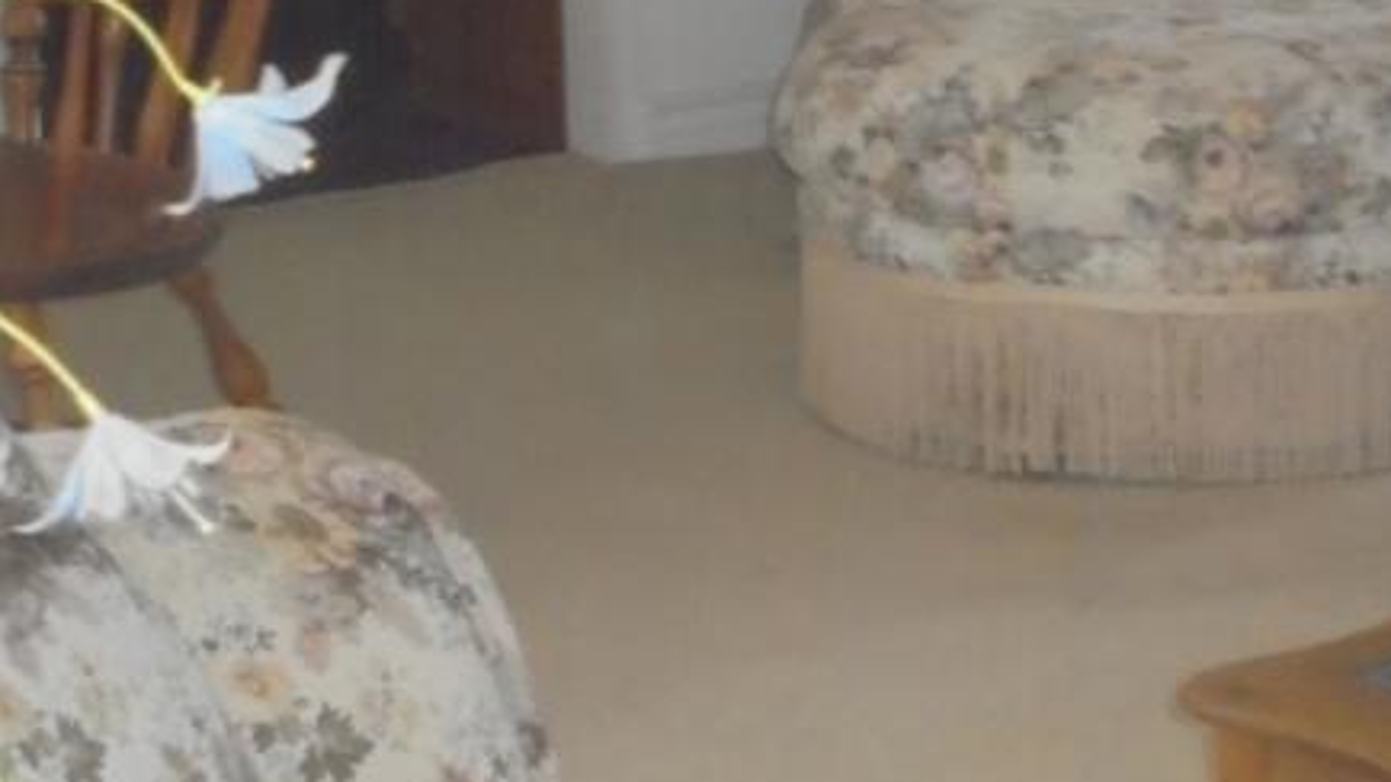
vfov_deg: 9.5
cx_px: 1381
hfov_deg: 16.7
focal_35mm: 126
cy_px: -67
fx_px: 4647
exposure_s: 1/40
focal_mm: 8.9
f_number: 4.8
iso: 640
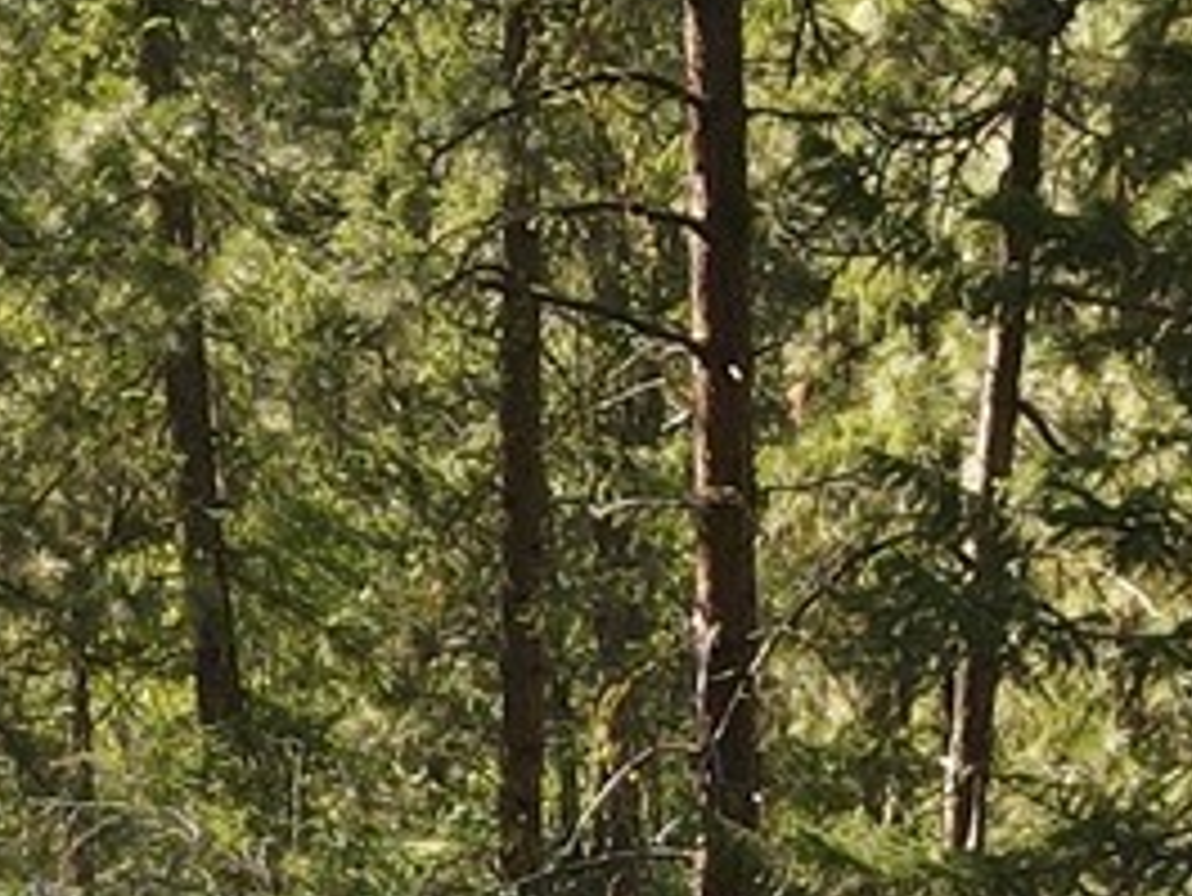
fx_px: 4995
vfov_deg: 9.9
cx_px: 513
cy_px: 1405
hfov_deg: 13.6
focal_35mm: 145
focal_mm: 4.5
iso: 100
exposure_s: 1/125
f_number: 2.8
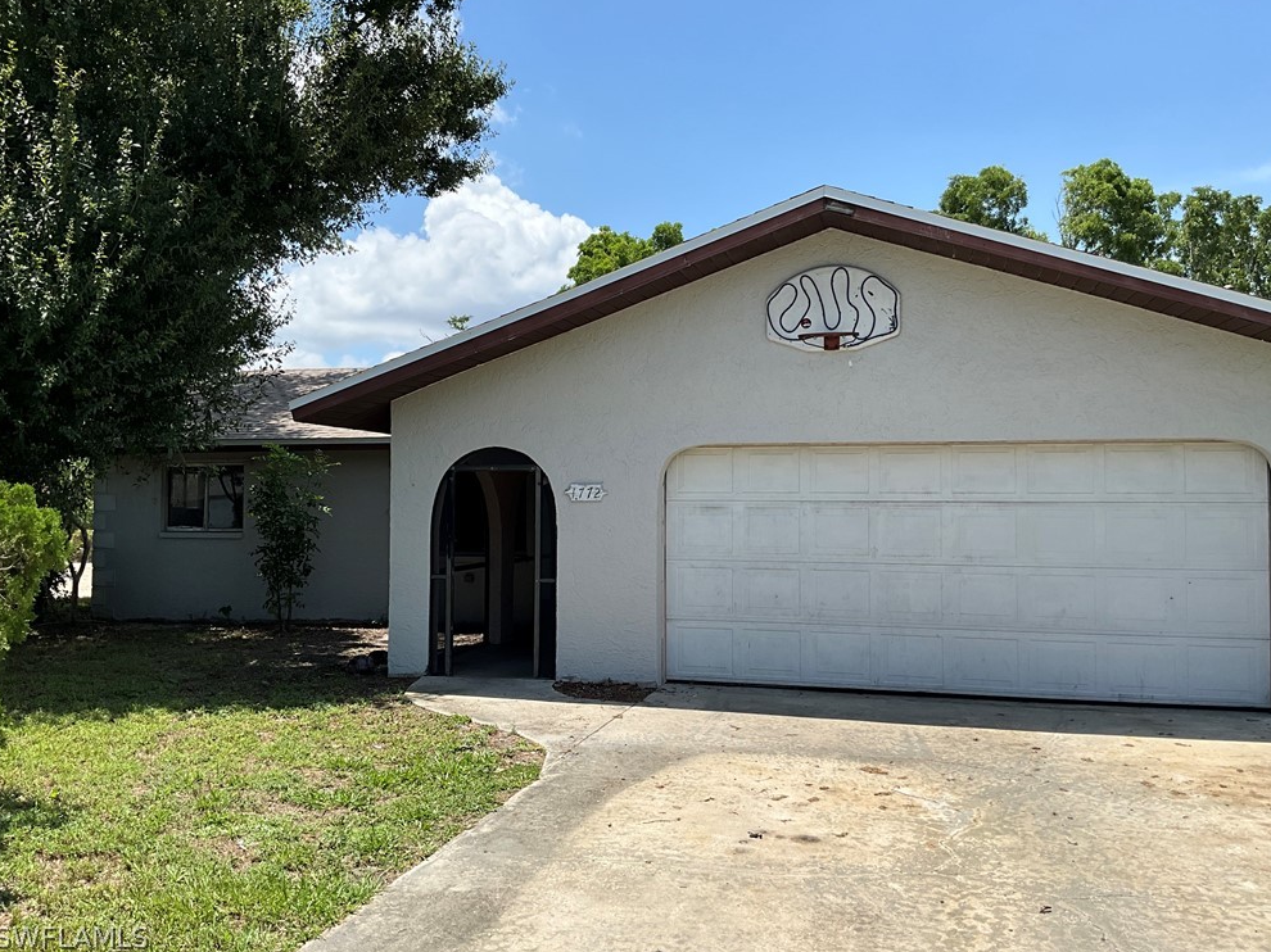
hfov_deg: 60.0
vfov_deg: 46.8
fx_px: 1101
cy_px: 466
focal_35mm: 30
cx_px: 644
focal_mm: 3
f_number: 1.8
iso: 25
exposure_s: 1/2141
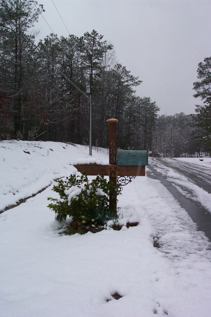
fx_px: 334
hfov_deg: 35.0
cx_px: 106
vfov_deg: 50.7
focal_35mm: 38
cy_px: 158
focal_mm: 8
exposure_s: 1/250
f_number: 4.8
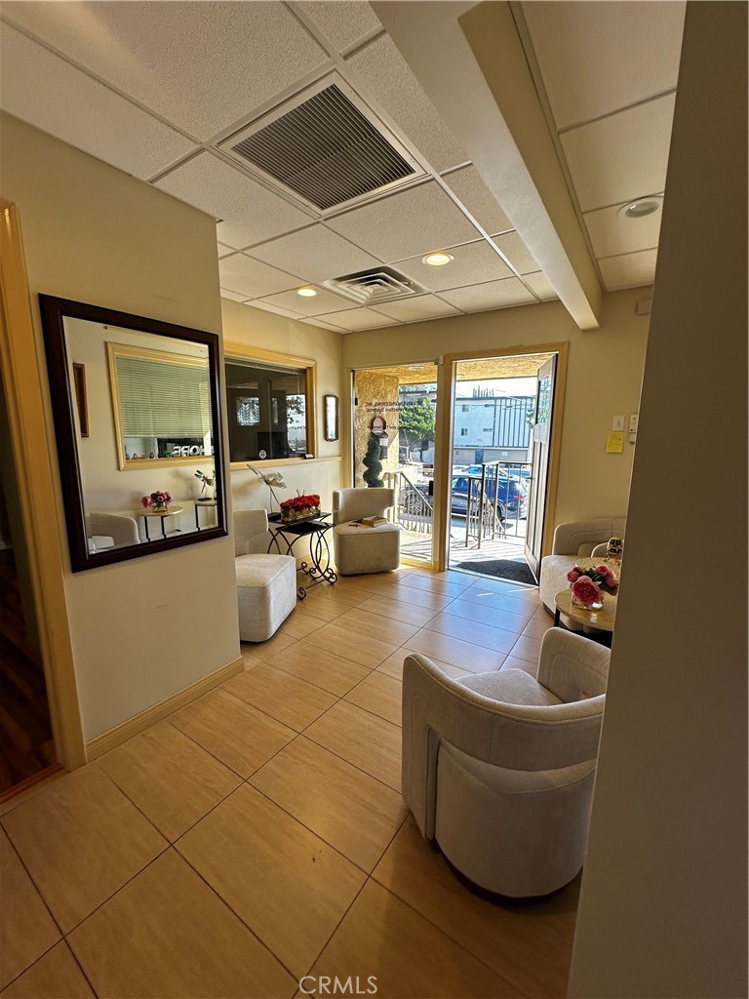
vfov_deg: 102.1
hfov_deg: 85.7
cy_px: 500
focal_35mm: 14
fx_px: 404
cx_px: 374
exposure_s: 1/135
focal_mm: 2.22
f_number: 2.2
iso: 40
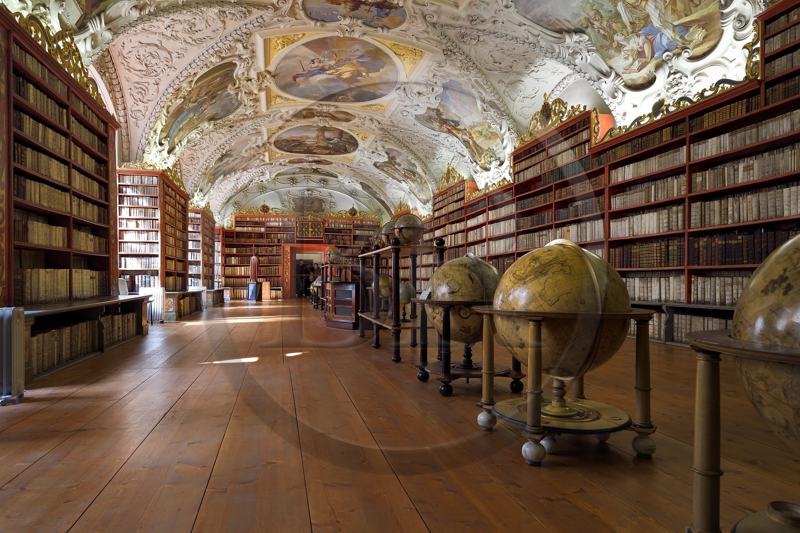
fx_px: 511
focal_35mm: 23
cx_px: 400
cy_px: 266
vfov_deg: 55.1
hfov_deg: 76.1
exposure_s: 1/15
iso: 800
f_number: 7.1
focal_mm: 23
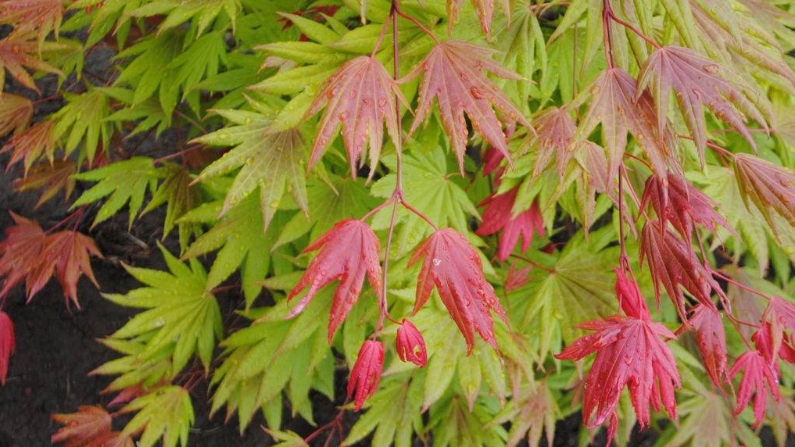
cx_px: 399
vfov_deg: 15.9
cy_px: 231
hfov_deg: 27.9
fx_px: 1602
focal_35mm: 76
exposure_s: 1/100
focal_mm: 48
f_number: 5.6
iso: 200
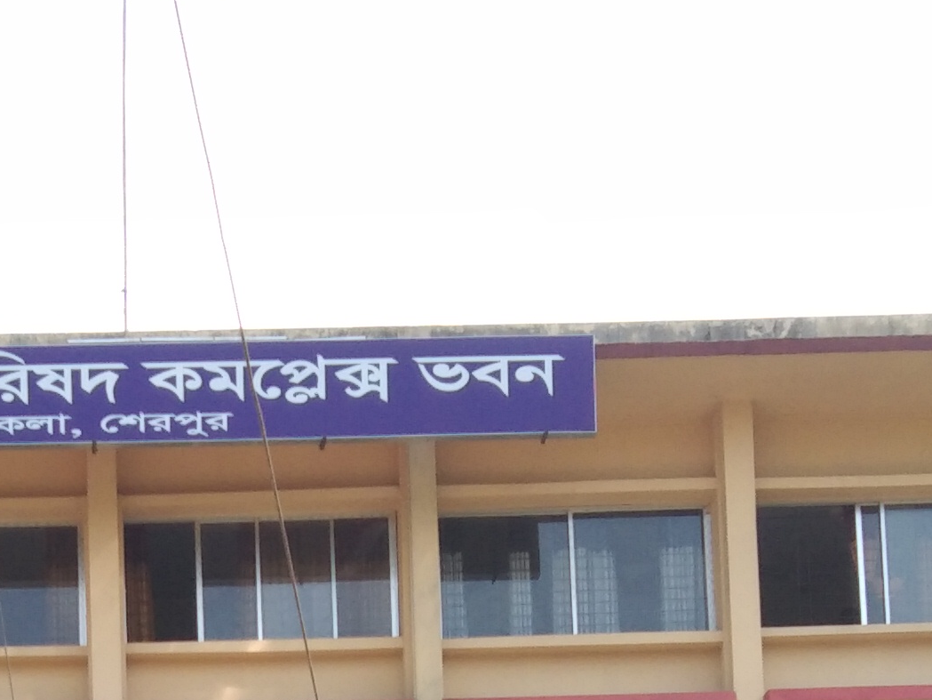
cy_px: 1218
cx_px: 146
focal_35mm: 119
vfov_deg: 11.6
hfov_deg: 16.4
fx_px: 3204
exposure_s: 1/291
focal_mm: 3.65
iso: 50
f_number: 2.2
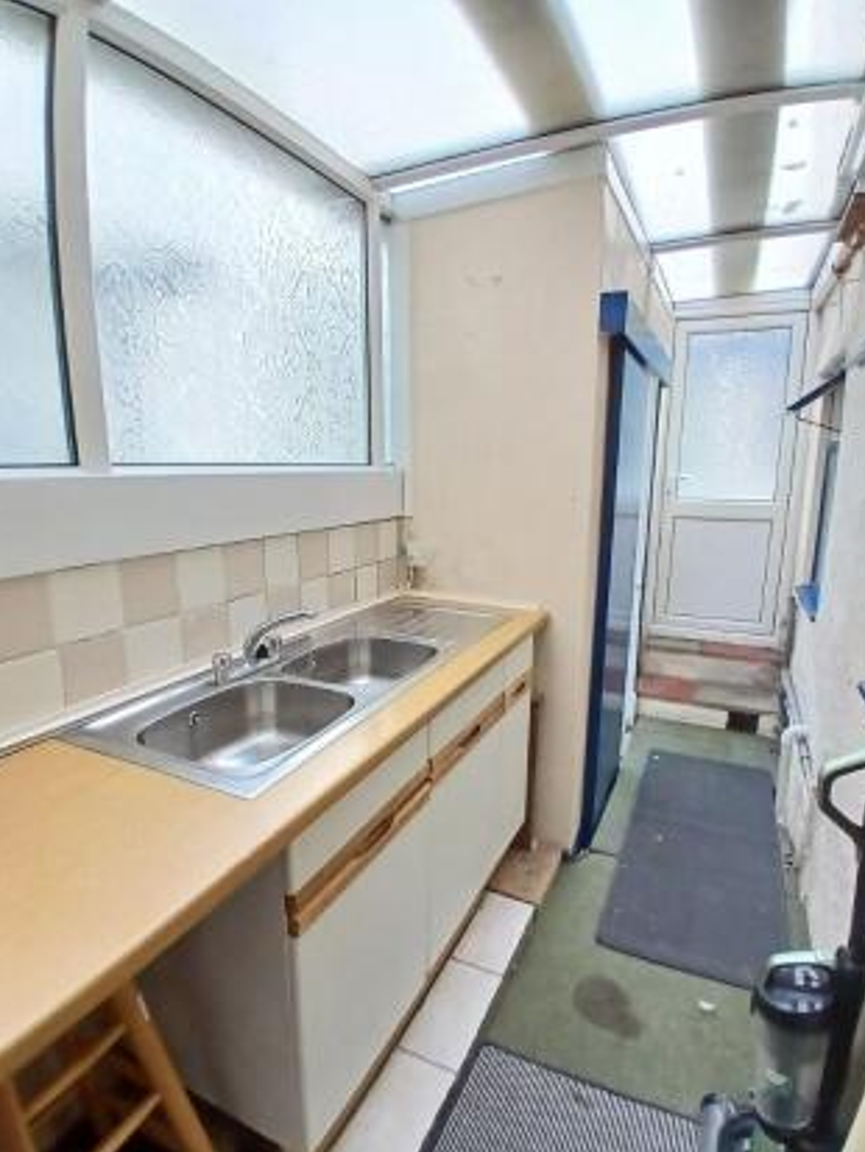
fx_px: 599
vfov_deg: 87.7
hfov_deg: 71.6
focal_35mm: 18
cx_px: 446
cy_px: 607
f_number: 2.2
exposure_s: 1/33.3
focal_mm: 1.4
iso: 125
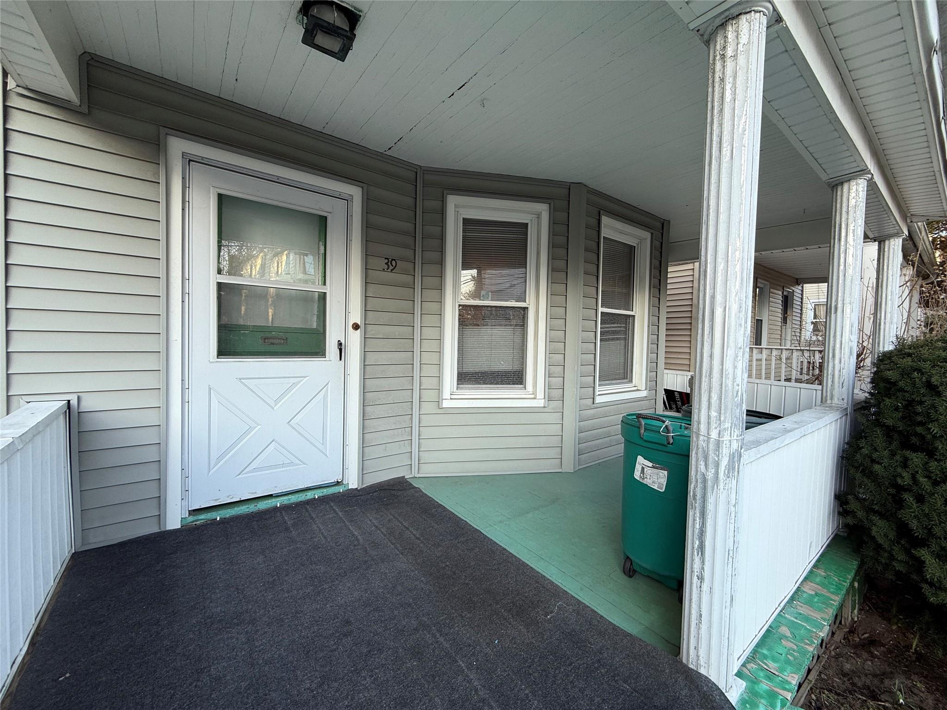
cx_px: 474
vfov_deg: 85.7
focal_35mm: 14
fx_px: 383
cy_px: 355
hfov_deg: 102.1
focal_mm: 2.22
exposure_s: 1/99
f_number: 2.2
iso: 50
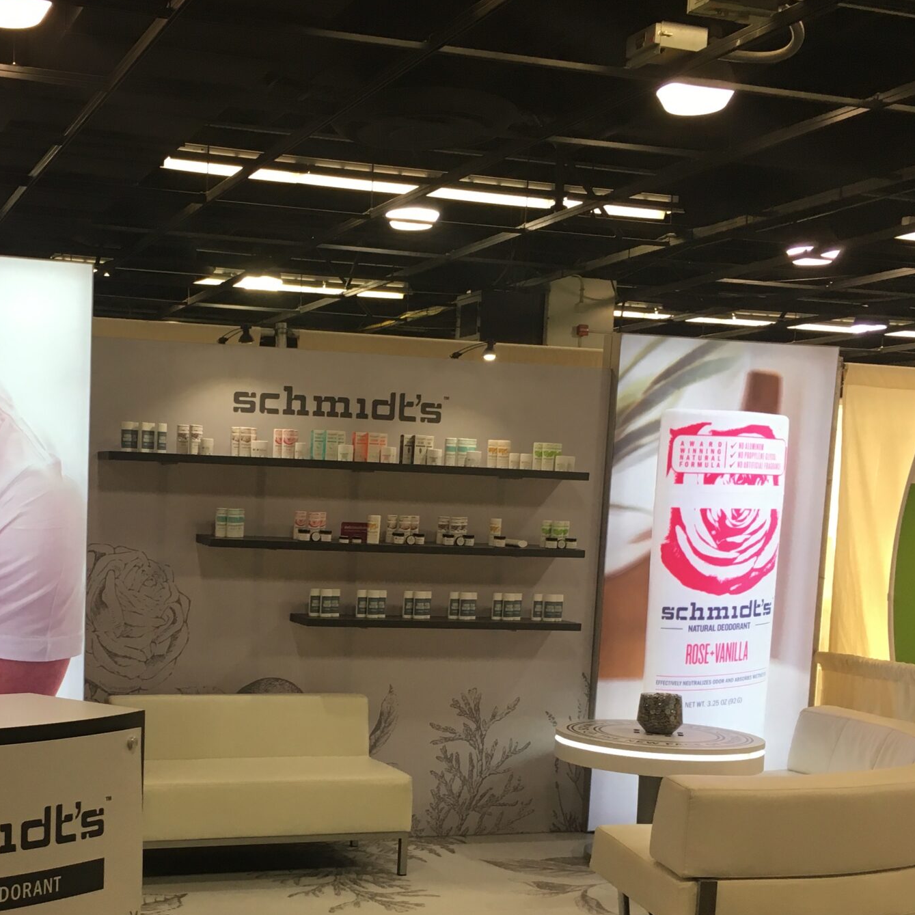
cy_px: 650
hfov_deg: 34.1
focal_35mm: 49
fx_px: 1465
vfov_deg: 34.2
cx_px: 245
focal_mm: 4.15
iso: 25
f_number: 2.2
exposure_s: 1/30
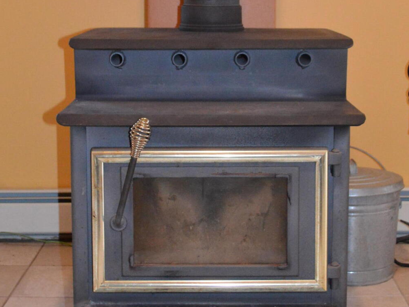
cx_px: 206
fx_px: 886
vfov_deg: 19.4
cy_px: 52
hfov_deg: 26.0
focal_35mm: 75
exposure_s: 1/60
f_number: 4.2
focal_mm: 26
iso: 2800
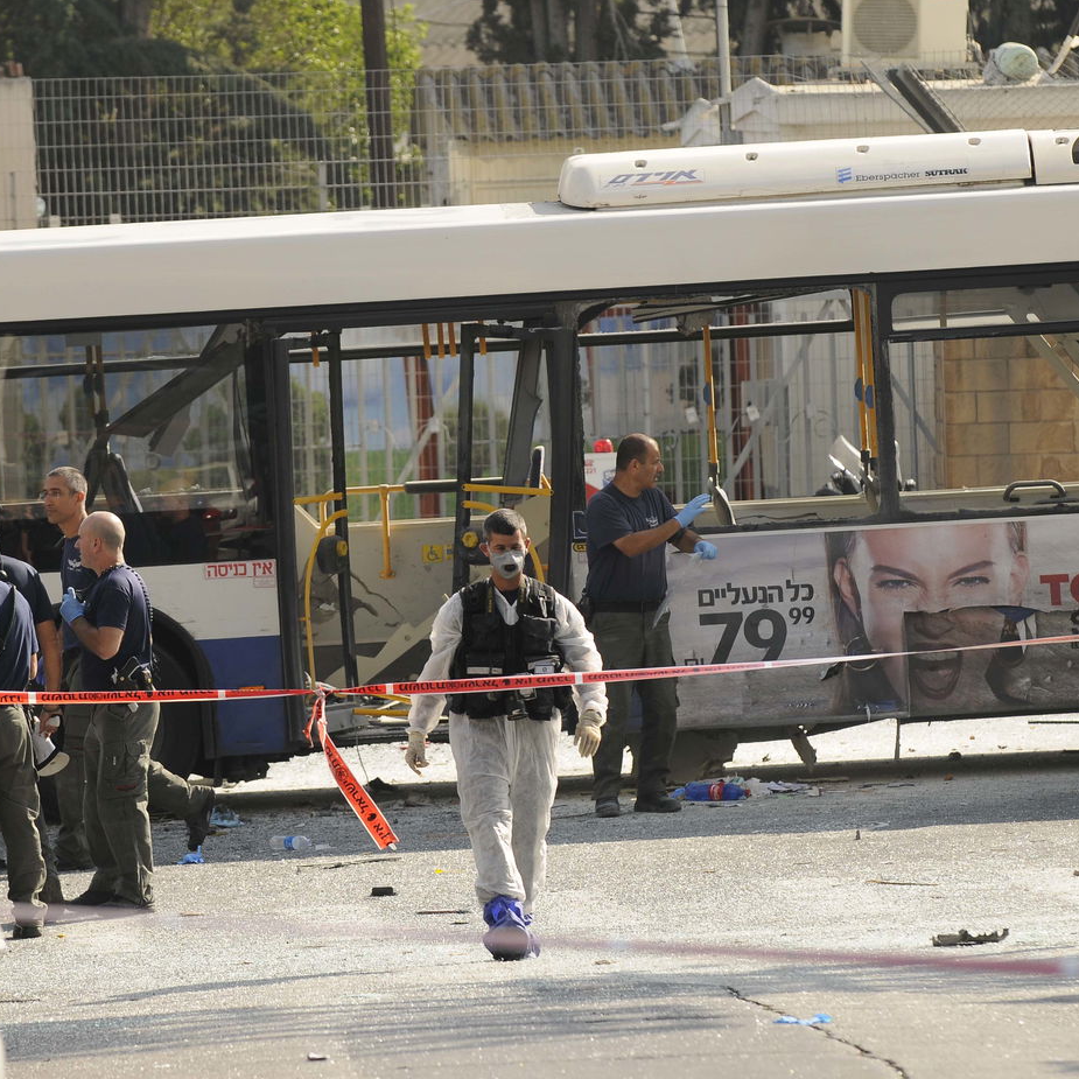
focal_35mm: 299
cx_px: 521
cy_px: 538
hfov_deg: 5.9
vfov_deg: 5.9
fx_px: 10532
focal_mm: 155
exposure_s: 1/800
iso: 200
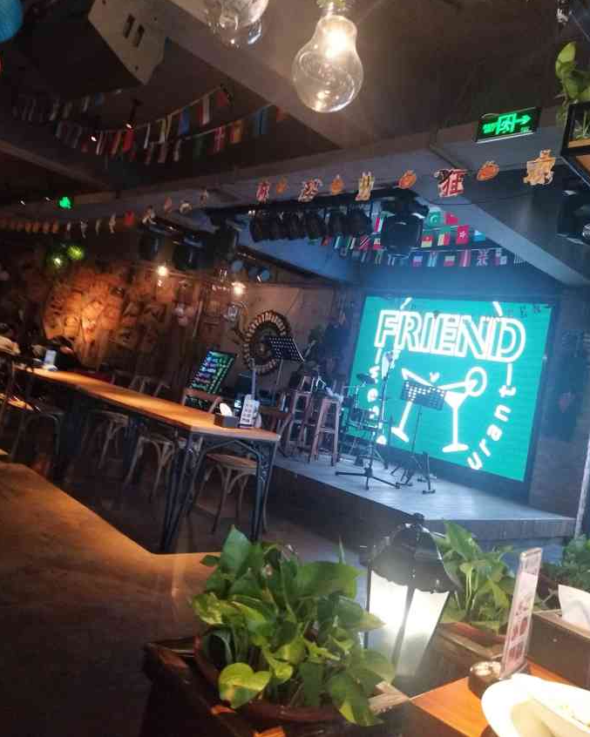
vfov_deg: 62.1
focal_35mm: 28
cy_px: 331
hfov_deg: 51.5
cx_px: 302
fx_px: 611
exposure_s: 1/25
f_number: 2
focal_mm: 3.88
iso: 640
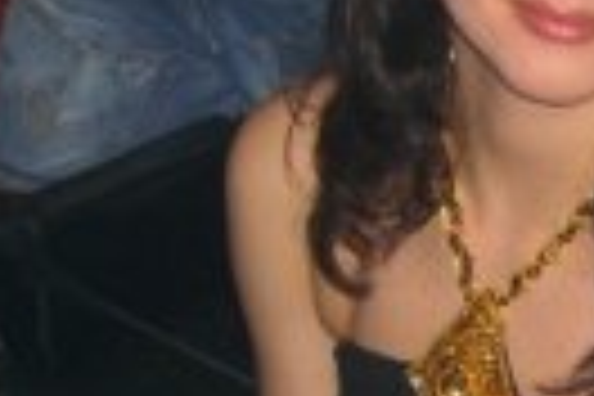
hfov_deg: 11.2
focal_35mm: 179
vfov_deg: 7.7
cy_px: 238
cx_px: 806
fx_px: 2953
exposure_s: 1/60
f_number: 2.8
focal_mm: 7.9
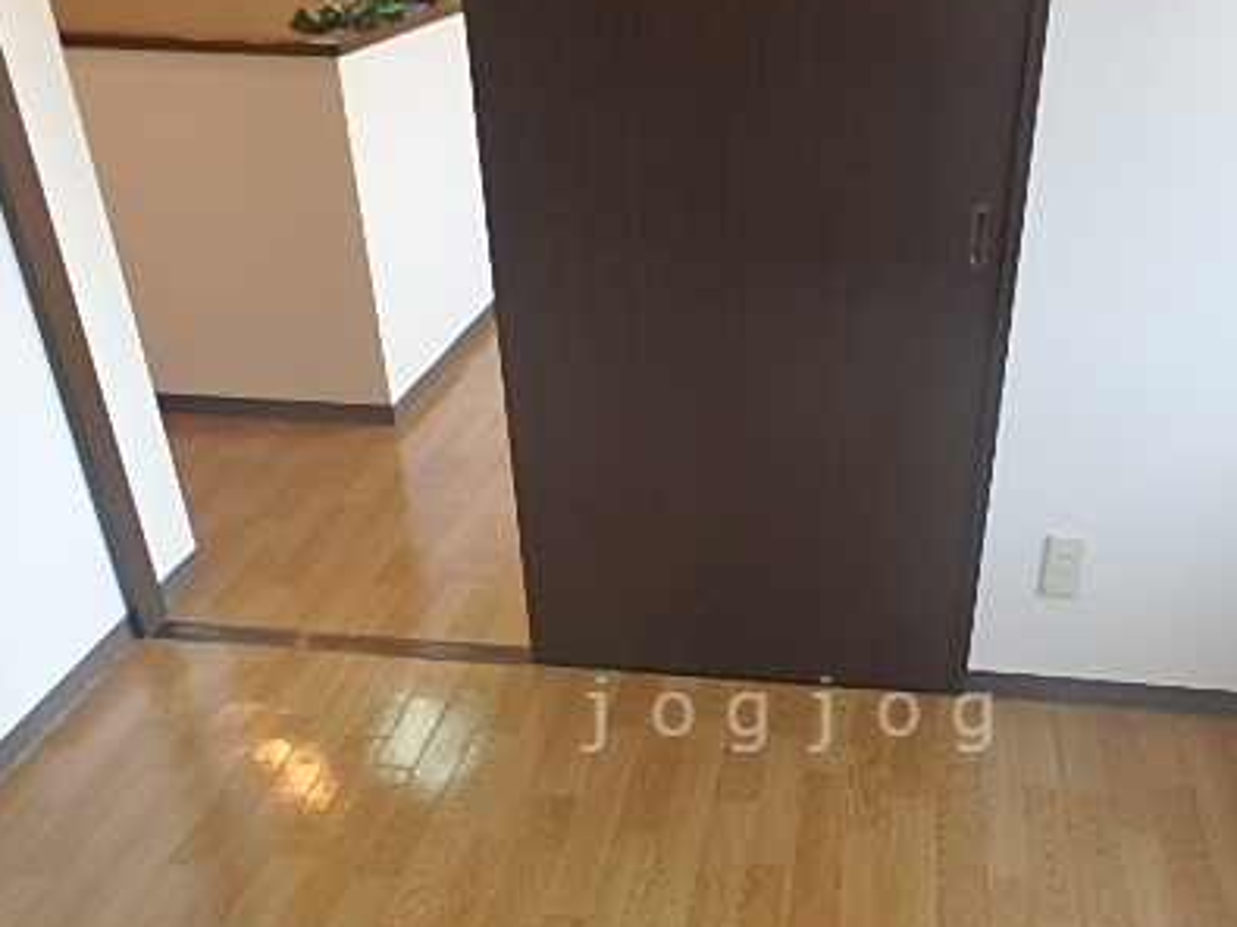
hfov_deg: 53.2
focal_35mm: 34
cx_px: 795
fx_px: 1215
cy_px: 714
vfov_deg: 40.4
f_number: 3.5
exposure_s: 1/40
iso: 200
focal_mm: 3.7
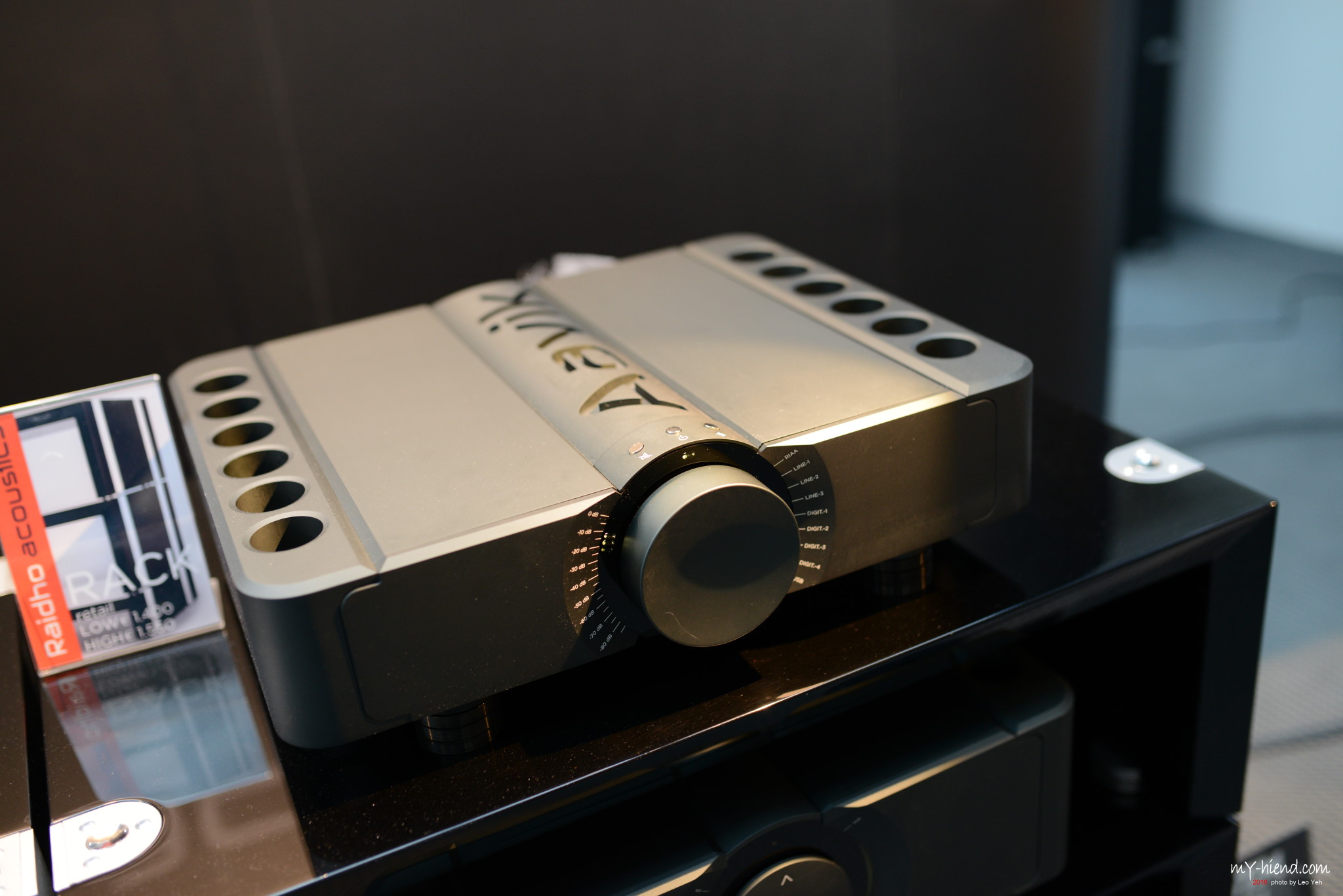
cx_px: 672
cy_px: 448
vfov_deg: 37.9
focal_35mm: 35
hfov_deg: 54.4
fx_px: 1306
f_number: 2.2
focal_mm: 35
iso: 640
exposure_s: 1/50
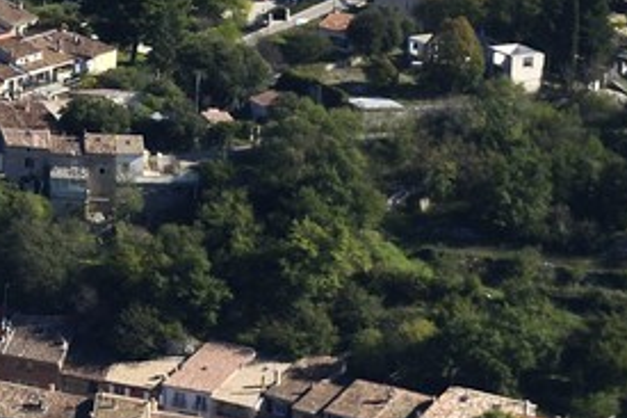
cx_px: -1126
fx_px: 5570
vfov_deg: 4.2
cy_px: -525
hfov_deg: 6.0
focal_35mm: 320
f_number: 7.1
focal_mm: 55
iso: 400
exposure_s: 1/1250
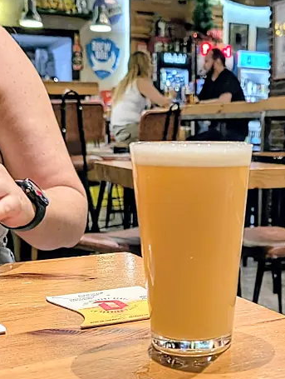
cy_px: 244
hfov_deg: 26.9
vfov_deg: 35.2
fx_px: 591
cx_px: 199
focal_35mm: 54
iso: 99
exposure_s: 1/50
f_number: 1.68
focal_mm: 6.9
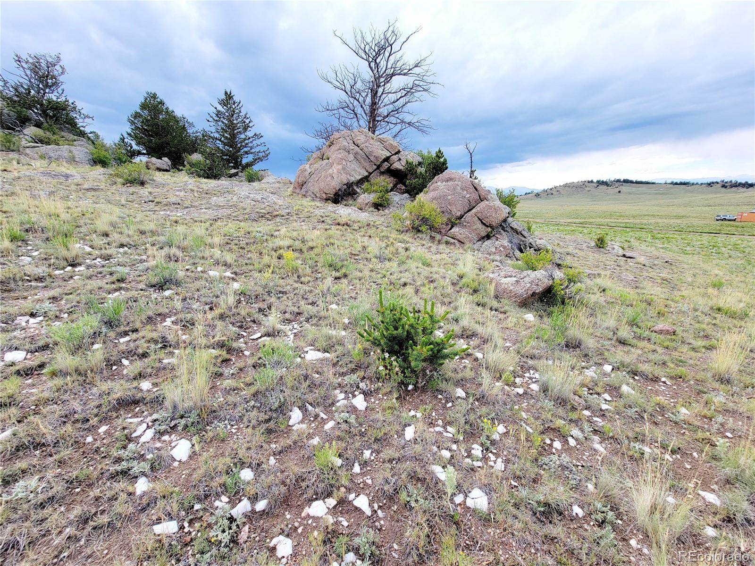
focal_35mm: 13
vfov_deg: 89.9
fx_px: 284
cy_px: 283
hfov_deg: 106.2
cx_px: 378
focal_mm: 2.2
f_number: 2.2
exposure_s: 1/667
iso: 50
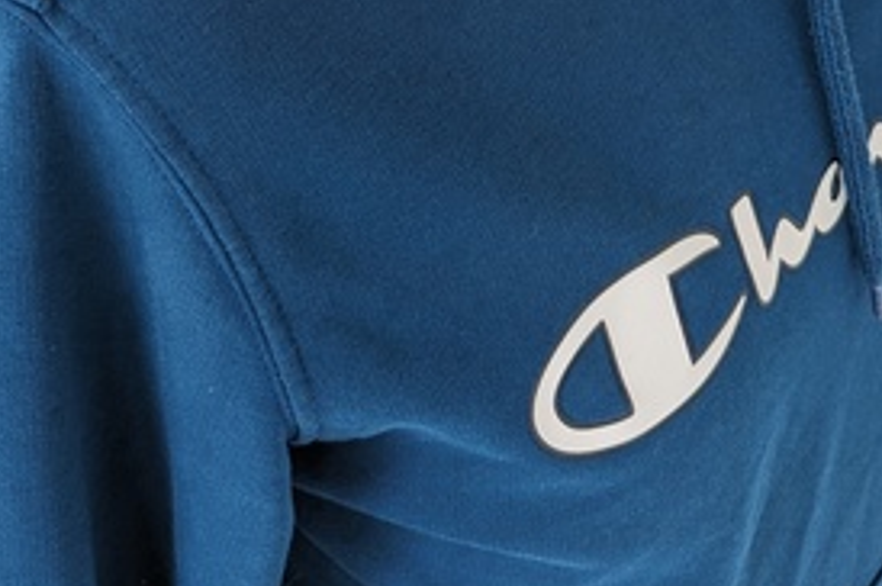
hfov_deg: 37.6
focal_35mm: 53
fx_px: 1297
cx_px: 459
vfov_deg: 22.3
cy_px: -216
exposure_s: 1/54.2
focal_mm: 6.81
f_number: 1.85
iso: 44
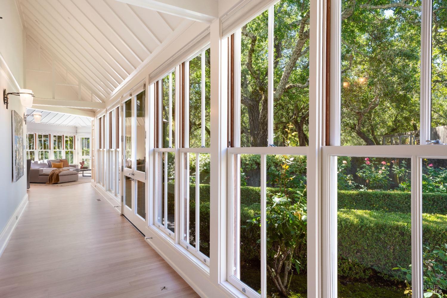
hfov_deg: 76.1
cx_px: 224
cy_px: 149
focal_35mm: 23
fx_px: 286
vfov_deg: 55.1
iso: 100
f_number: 13
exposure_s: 1/2.5
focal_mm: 23
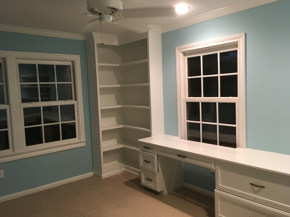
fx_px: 243
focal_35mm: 29
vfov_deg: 48.2
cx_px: 145
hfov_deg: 61.7
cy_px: 108
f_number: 2.2
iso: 125
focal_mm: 4.15
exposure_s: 1/30
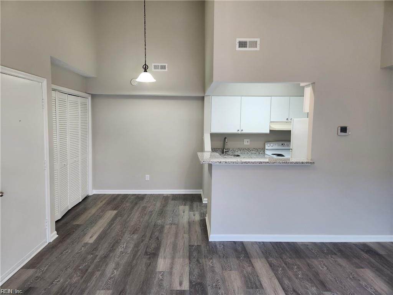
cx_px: 196
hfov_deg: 73.9
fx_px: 261
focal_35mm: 23
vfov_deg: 58.9
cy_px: 148
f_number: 1.8
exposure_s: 1/120
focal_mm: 5.4
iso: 125
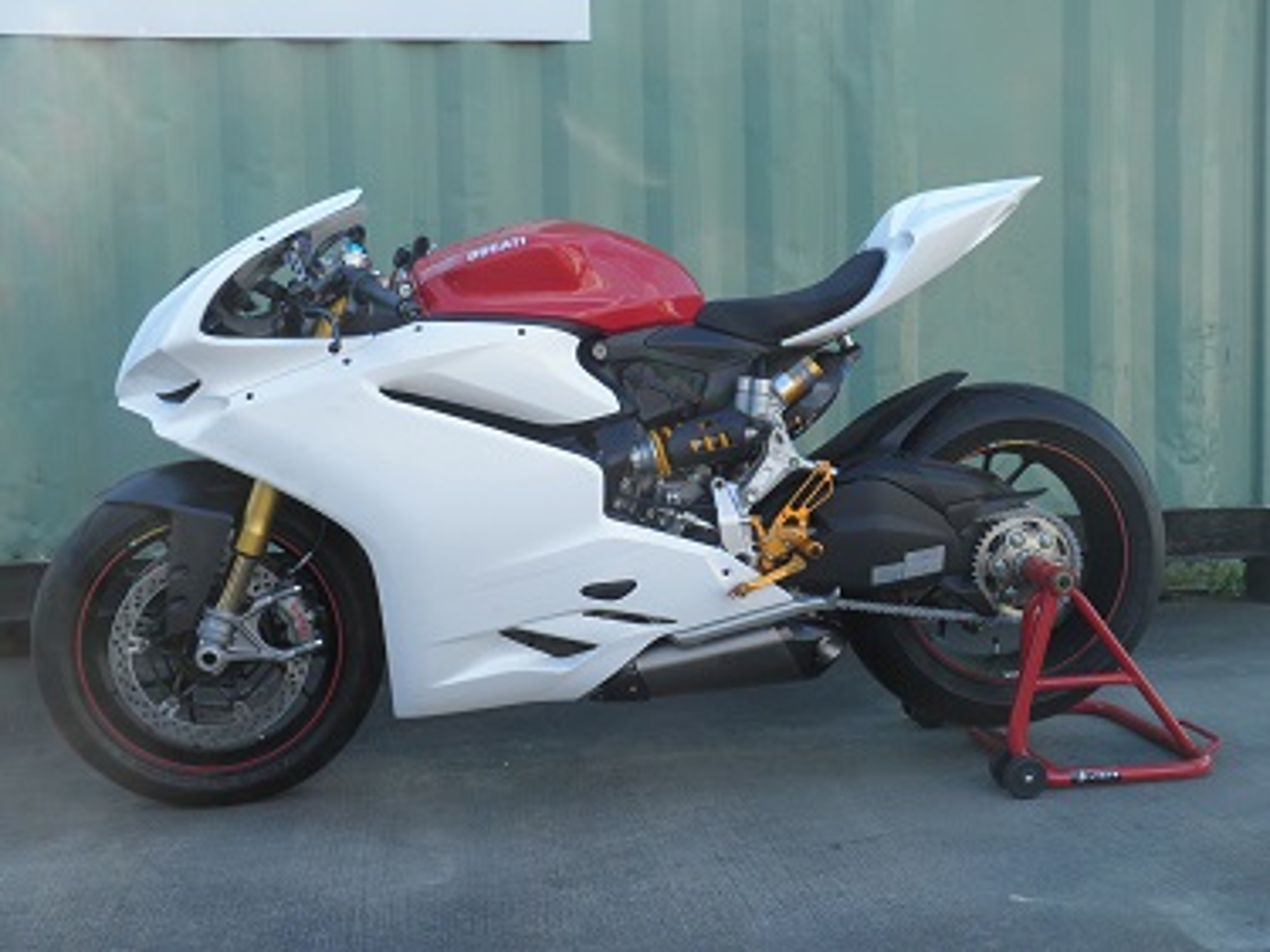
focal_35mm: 41
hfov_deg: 45.8
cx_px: 635
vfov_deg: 35.1
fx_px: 1504
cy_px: 476
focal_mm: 7.3
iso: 100
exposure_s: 1/250
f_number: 3.9
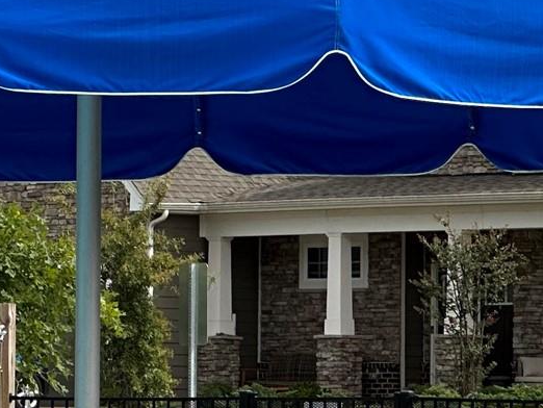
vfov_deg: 4.9
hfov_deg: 6.5
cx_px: -104
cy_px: 235
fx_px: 4739
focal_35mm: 302
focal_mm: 9
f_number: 2.8
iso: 32
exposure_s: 1/867
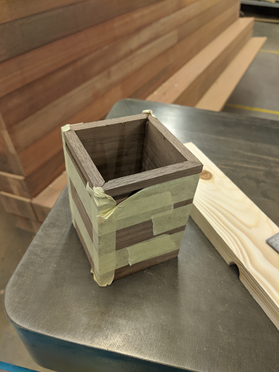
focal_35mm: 27
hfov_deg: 51.4
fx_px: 290
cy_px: 186
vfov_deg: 65.3
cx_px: 140
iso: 220
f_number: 1.8
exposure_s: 1/100
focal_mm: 4.44
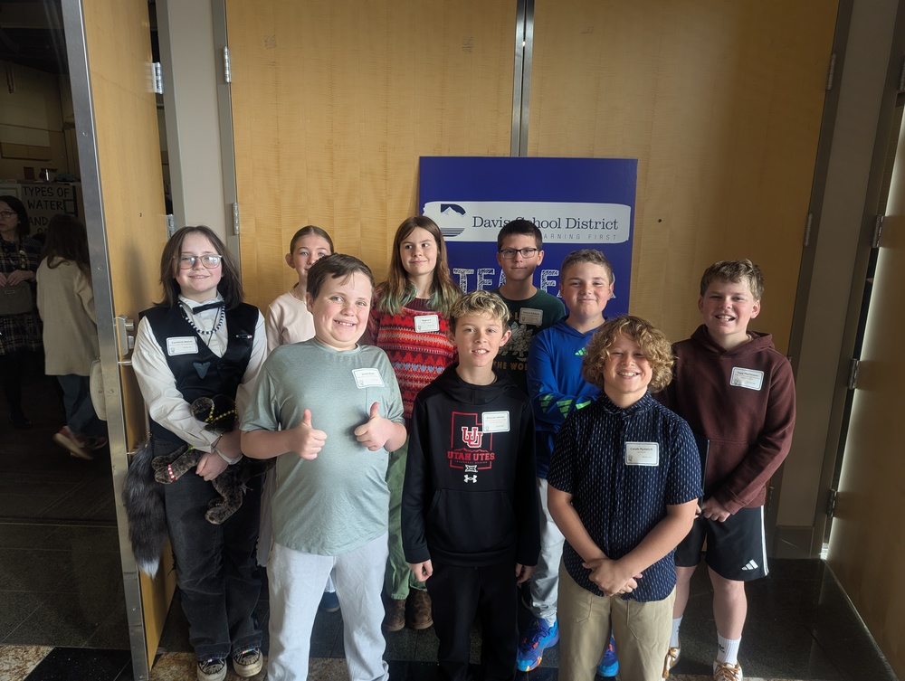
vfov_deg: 56.9
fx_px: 628
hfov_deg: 71.5
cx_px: 452
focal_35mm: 24
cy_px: 340
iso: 44
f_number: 1.85
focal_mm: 6.81
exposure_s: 1/100
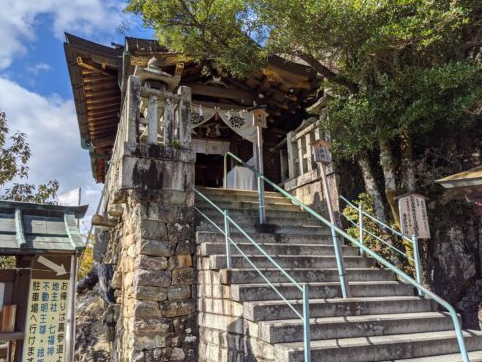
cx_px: 247
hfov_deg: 63.4
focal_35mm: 28
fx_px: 390
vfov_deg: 49.8
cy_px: 182
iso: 51
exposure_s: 1/3356
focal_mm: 4.38
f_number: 1.73
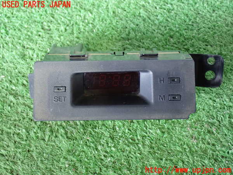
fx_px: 417
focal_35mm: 62
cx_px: 116
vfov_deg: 23.7
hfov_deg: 31.2
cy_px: 88
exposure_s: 1/30
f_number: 3.6
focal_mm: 11.09
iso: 800
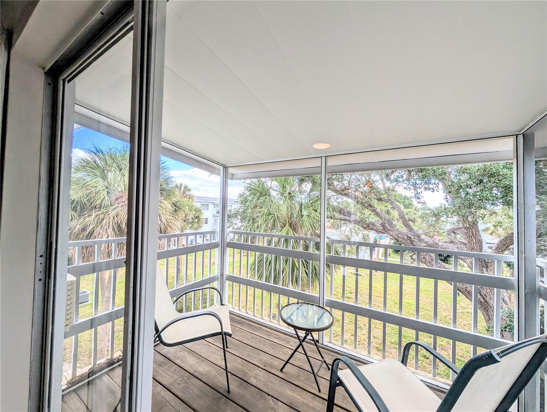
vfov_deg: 94.6
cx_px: 274
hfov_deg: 110.5
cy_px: 206
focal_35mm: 12
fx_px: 190
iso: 56
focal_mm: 2.02
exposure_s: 1/770
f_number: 1.7
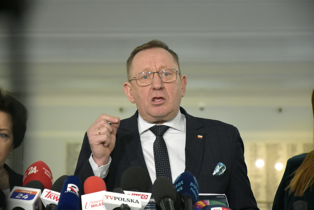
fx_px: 1204
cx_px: 157
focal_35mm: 138
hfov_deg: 14.9
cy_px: 105
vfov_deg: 9.9
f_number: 5.6
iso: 3600
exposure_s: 1/250
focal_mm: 92
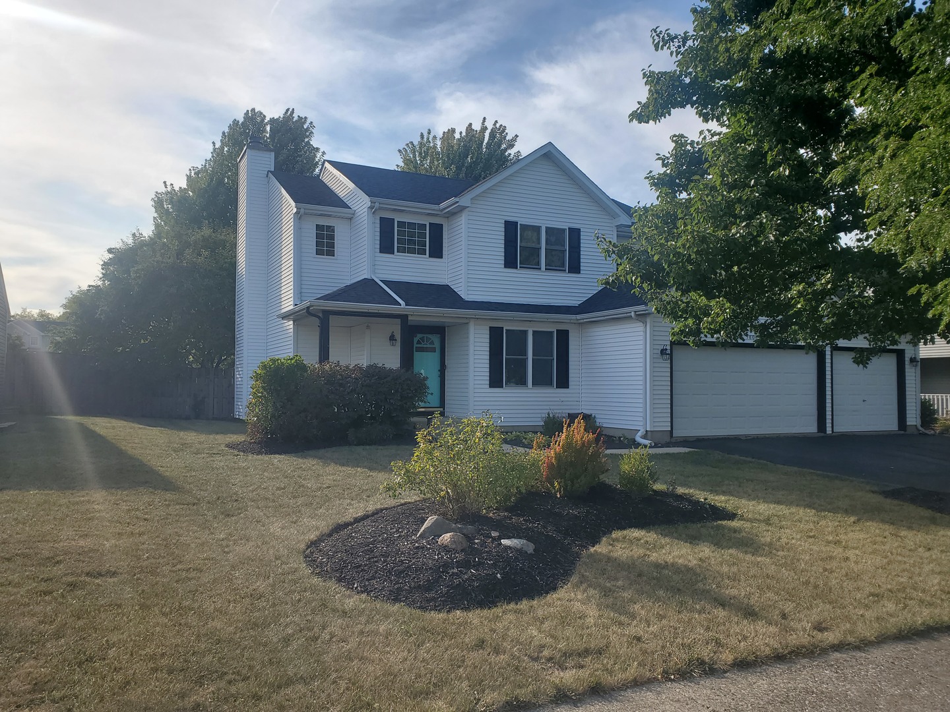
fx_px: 714
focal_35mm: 26
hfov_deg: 67.3
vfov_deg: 53.1
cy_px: 356
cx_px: 475
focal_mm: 4.3
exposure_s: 1/1256
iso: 50
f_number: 2.4
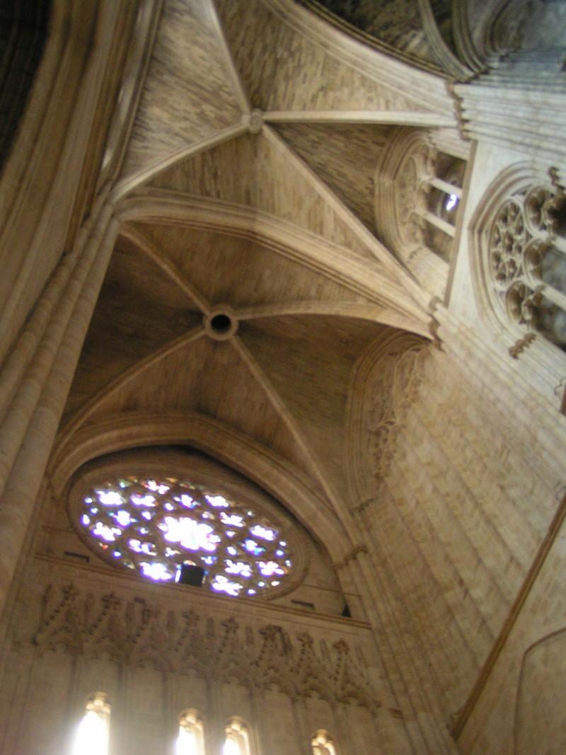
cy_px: 378
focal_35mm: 38
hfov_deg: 37.7
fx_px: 829
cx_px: 283
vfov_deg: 49.0
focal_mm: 5.8
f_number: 2.8
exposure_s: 1/13
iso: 200
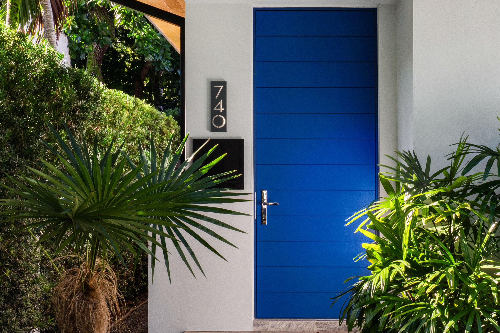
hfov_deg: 23.3
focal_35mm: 87
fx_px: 1208
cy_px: 198
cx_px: 296
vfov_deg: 15.7
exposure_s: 1/60
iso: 100
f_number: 10
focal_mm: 29
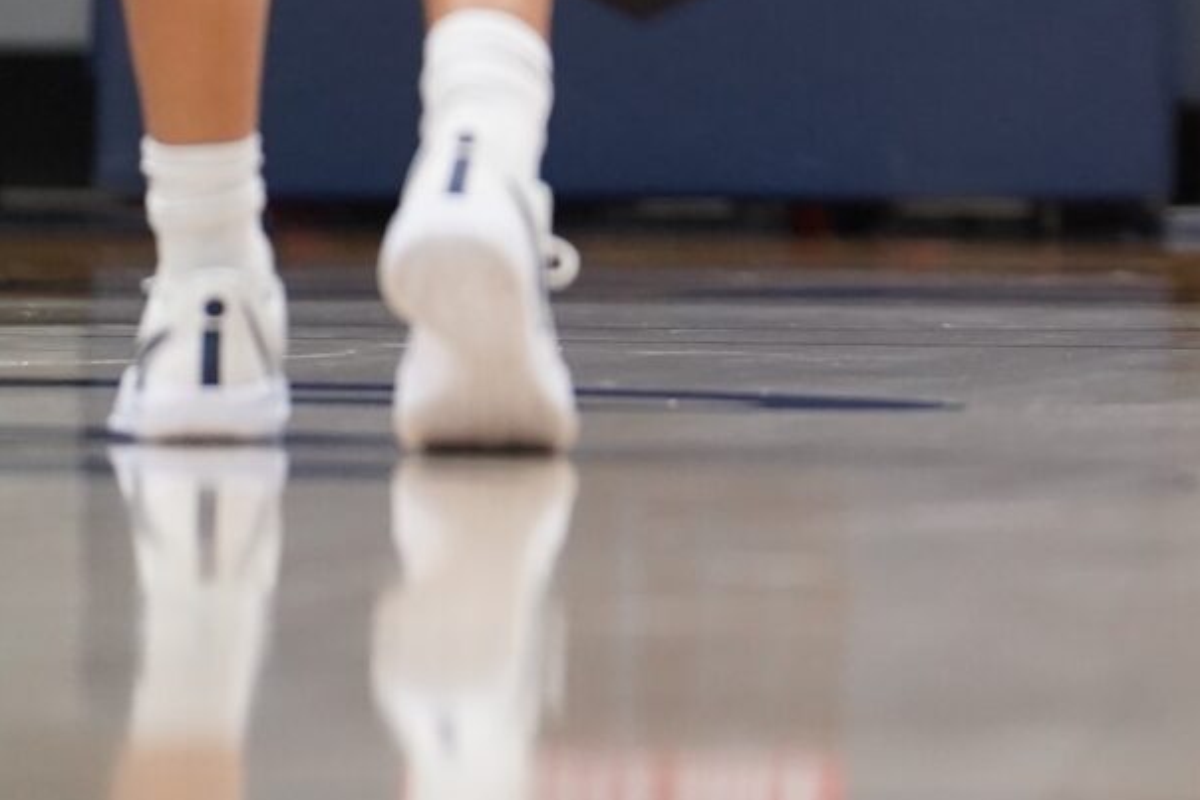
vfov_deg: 1.7
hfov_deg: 2.5
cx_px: 1808
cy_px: -605
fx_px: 27405
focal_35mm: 822
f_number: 2.8
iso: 2000
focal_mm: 194
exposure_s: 1/1000
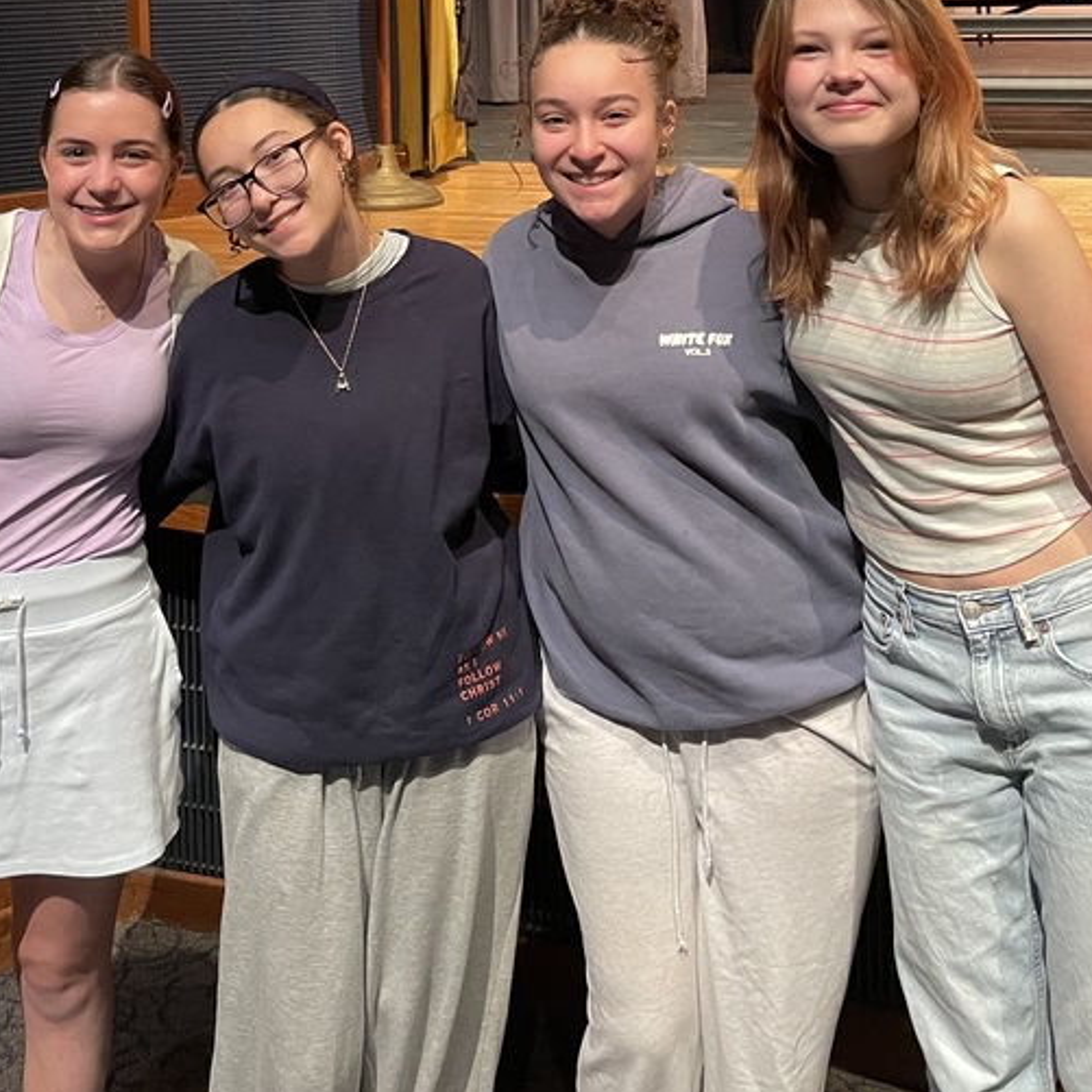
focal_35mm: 47
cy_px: 24
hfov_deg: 35.9
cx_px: 429
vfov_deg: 33.3
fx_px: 1677
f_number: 1.6
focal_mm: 4.2
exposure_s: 1/60
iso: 400
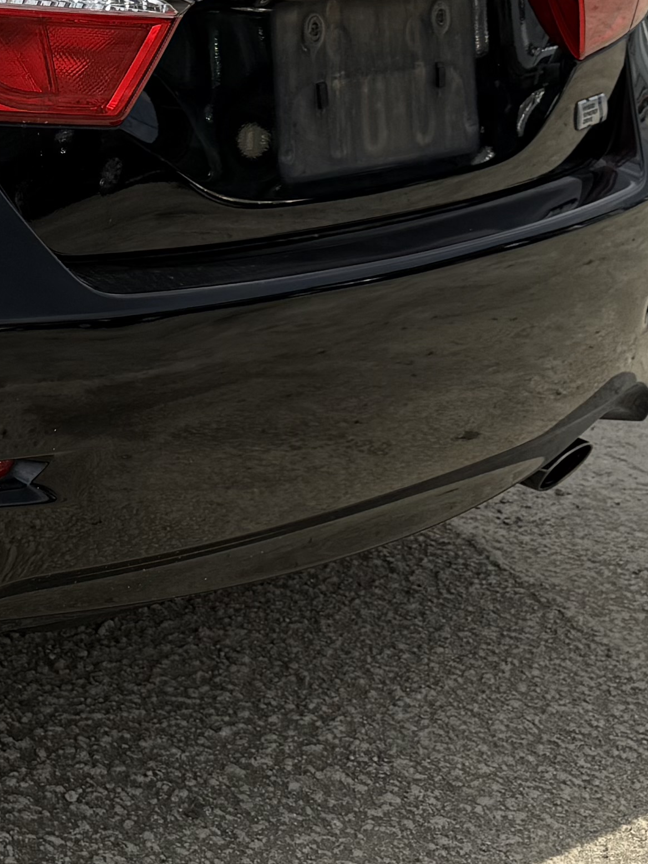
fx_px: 2197
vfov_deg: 21.6
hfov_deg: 15.2
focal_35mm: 88
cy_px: 23
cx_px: -403
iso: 80
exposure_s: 1/5714
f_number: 1.78
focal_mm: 6.76
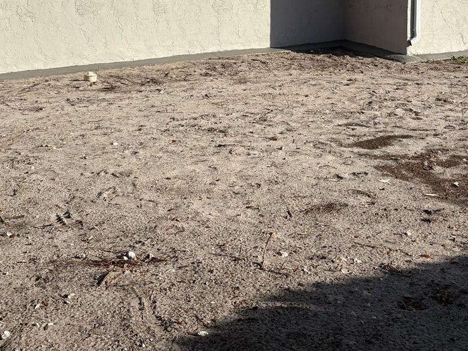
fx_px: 717
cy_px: 15
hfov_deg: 35.8
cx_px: 308
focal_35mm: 53
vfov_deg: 26.3
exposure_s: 1/5348
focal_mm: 5.96
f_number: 1.6
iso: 50
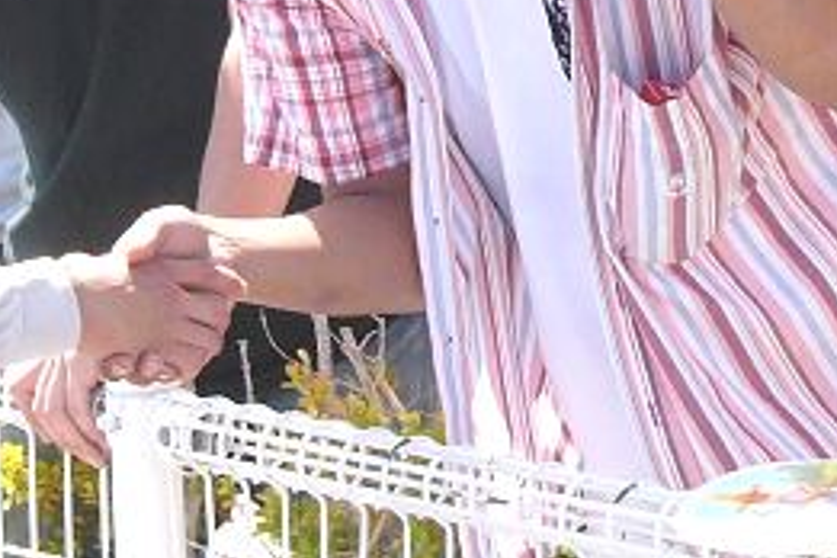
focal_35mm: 267
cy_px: -80
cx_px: 510
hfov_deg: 7.7
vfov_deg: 5.1
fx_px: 6207
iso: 50
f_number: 4
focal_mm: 11.1
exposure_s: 1/200
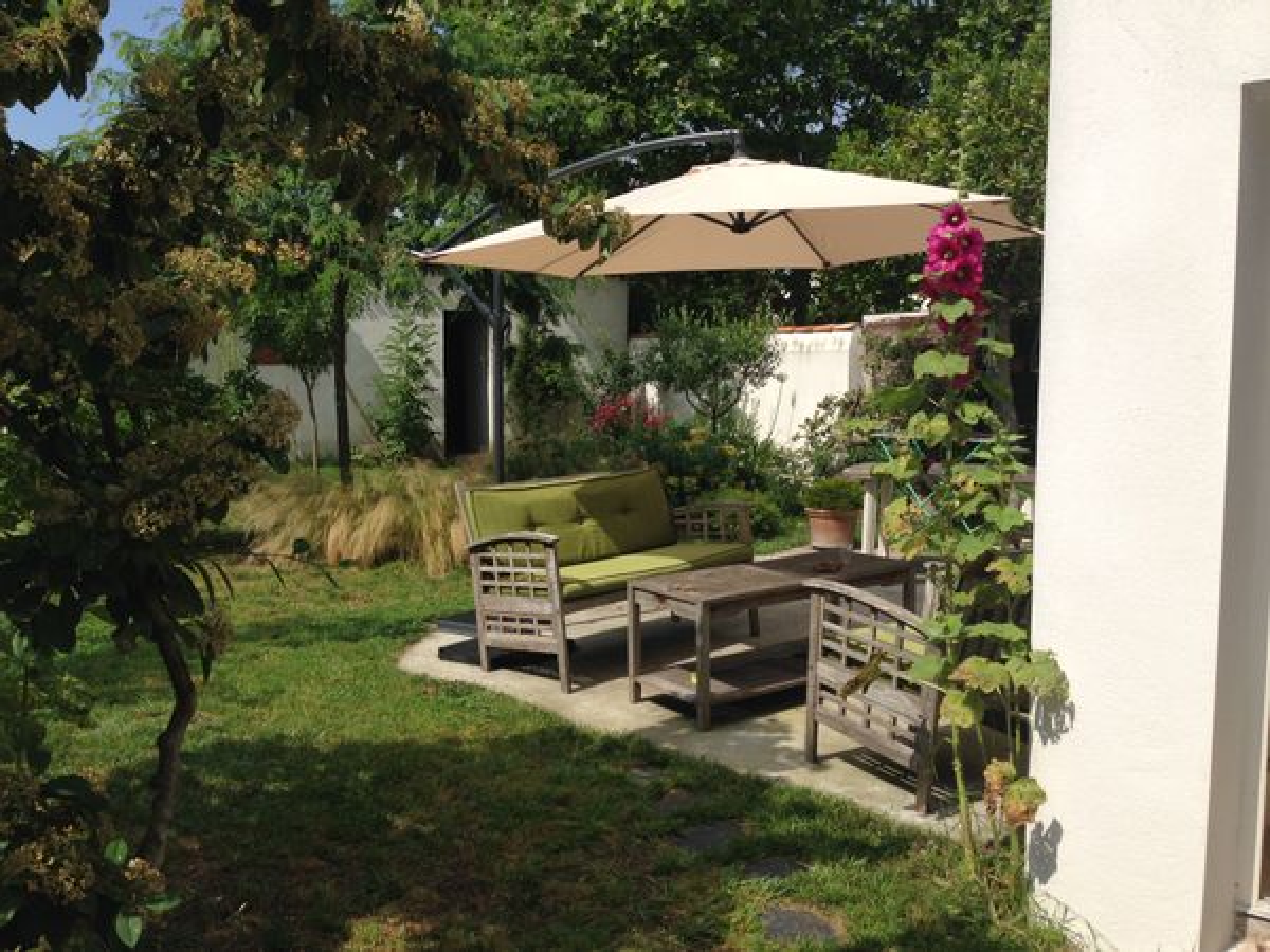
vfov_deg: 42.9
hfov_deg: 55.4
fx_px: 1211
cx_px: 635
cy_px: 476
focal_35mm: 33
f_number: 2.4
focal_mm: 4.12
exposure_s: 1/2262
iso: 50
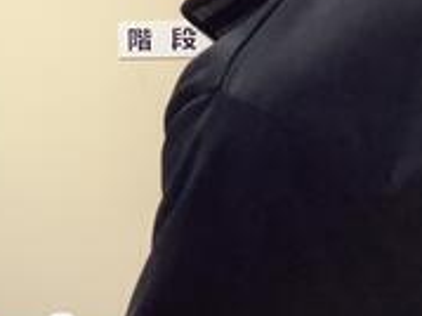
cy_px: -35
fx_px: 1267
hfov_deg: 16.9
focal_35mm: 104
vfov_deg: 13.9
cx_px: -231
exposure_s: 1/50
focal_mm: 3.3
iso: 160
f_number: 2.4
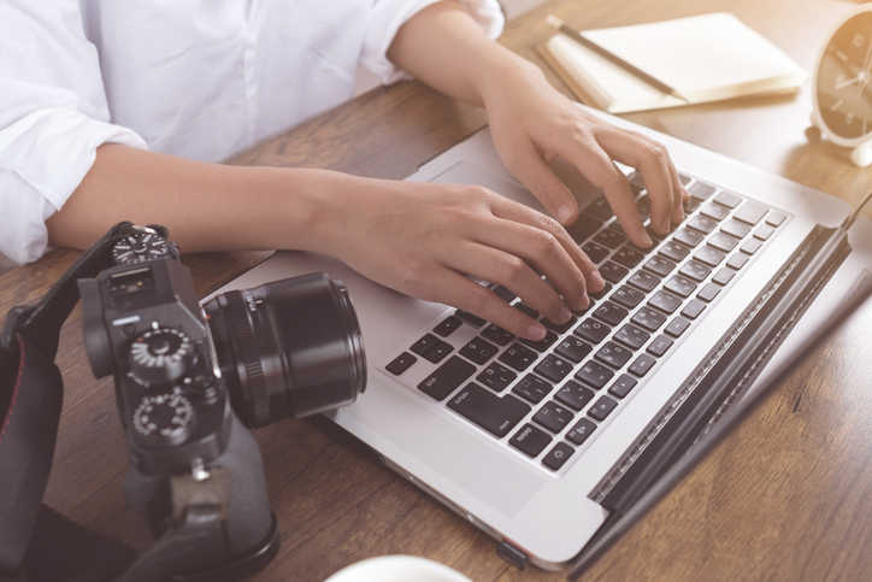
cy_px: 291
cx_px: 436
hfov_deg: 54.4
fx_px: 848
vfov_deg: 37.9
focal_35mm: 35
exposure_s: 1/160
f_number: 3.6
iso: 200
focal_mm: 23
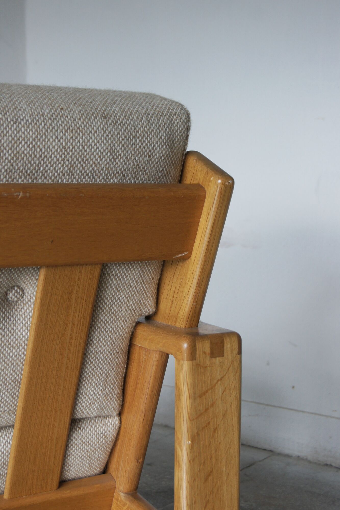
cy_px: 255
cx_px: 170
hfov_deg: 25.7
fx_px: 744
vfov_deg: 37.9
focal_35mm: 52
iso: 400
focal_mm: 35
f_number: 5.6
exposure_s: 1/125
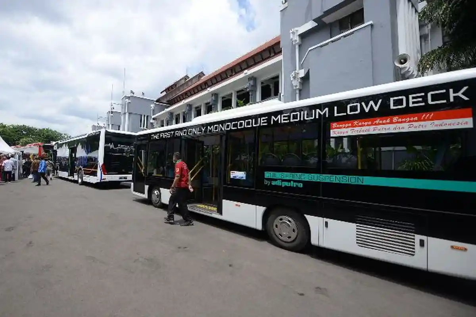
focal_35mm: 14
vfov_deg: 81.2
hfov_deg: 104.3
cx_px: 238
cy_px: 158
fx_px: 185
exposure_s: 1/2500
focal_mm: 14
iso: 100
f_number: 2.8
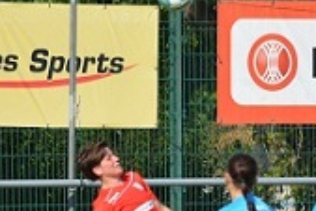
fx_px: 8284
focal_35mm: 943
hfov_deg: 2.2
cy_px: 187
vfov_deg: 1.5
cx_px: 286
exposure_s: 1/1600
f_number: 6.3
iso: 400
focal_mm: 270
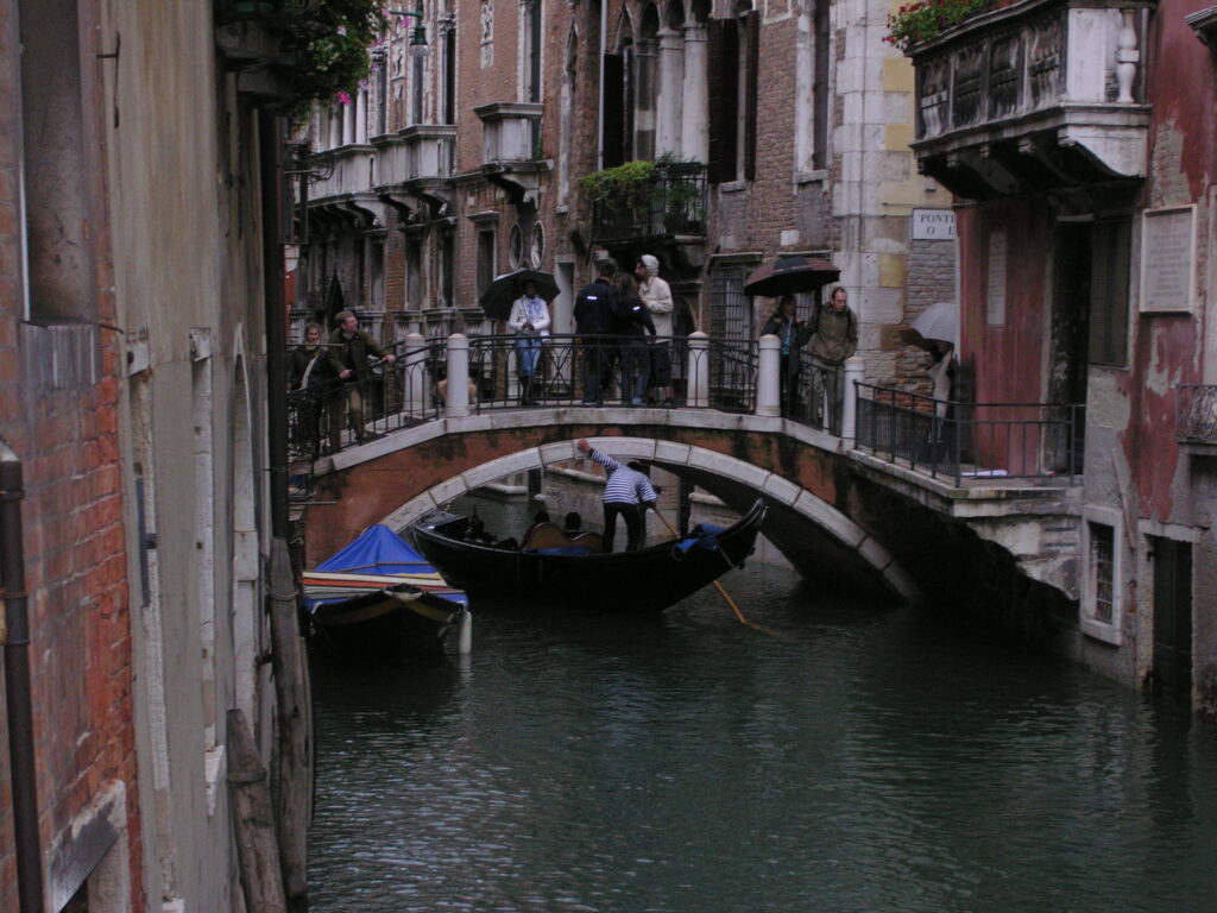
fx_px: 2988
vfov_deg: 17.4
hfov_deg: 23.0
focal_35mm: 85
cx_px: 608
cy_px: 456
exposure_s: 1/60.1
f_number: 4.9
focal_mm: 21.6
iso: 189
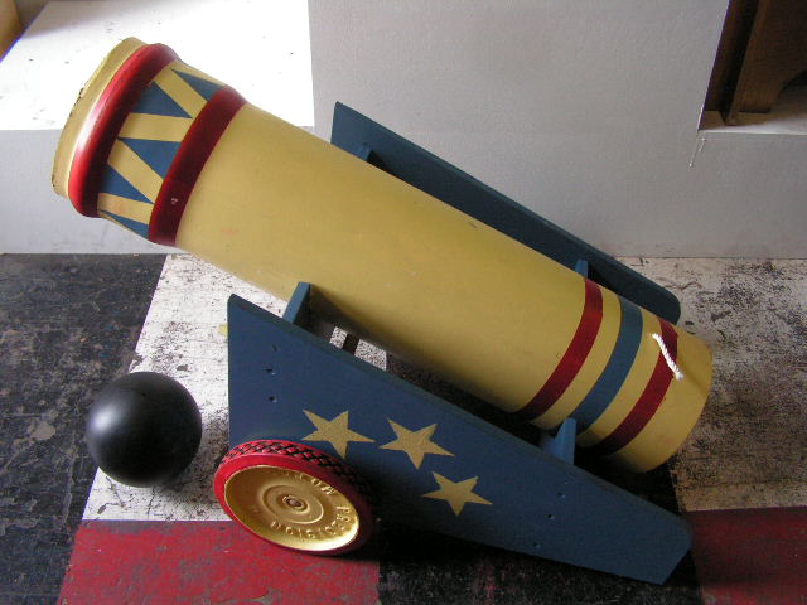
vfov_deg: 39.7
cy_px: 302
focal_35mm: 36
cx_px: 404
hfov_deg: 51.4
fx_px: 839
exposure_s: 1/40
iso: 200
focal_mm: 6
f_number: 3.2
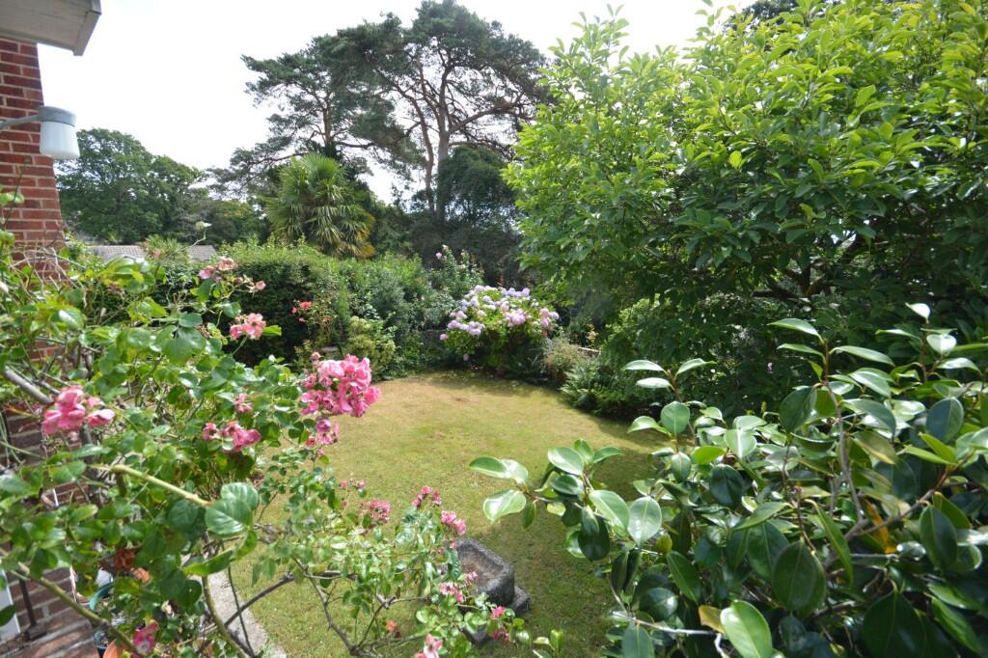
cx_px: 494
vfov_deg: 77.3
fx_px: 412
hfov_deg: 100.4
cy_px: 329
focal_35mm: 15
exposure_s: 1/320
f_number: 8
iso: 400
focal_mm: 10
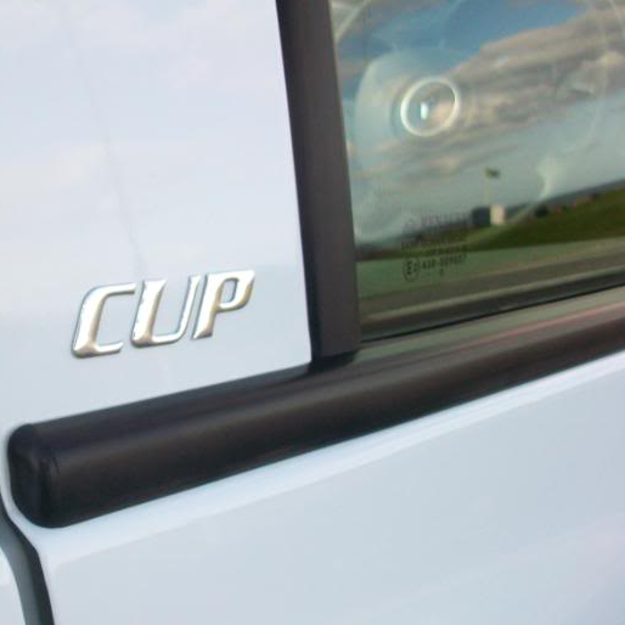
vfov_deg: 38.3
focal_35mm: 44
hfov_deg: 37.5
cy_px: 355
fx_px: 899
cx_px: 168
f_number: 2.8
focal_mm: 5.7
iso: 64
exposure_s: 1/200
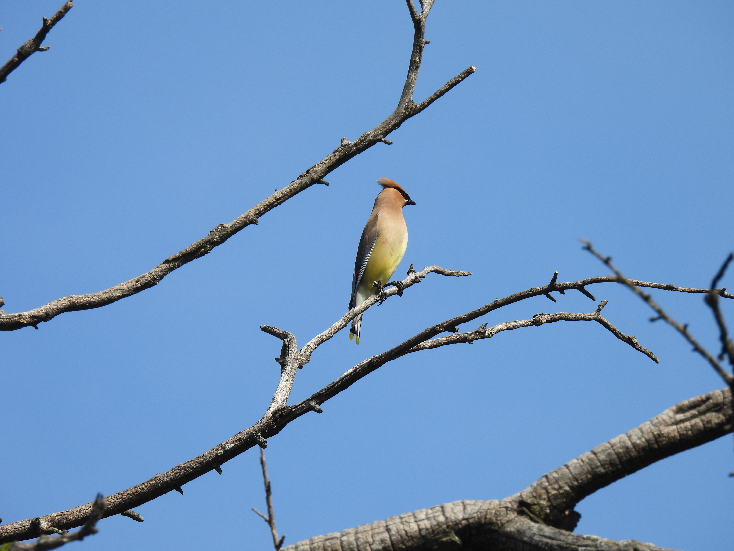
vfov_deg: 1.7
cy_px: 276
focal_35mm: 850
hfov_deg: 2.3
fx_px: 18023
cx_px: 367
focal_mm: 152
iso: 100
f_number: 5.6
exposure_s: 1/400
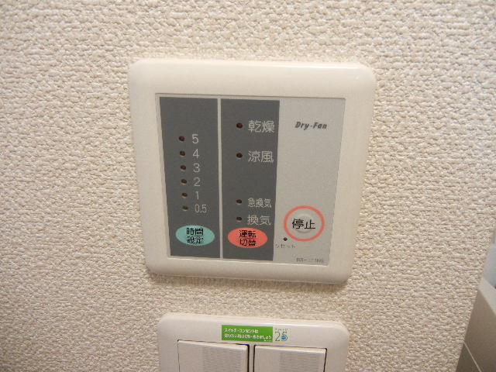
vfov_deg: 46.8
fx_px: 430
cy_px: 186
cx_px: 248
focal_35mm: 30
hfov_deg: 60.0
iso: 400
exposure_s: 1/13.1
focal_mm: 5.4
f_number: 3.5
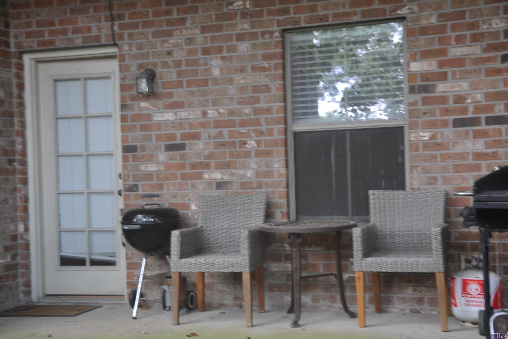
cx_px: 257
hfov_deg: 37.2
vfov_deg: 25.3
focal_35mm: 54
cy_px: 171
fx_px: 755
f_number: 4.2
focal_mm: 35
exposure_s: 1/15
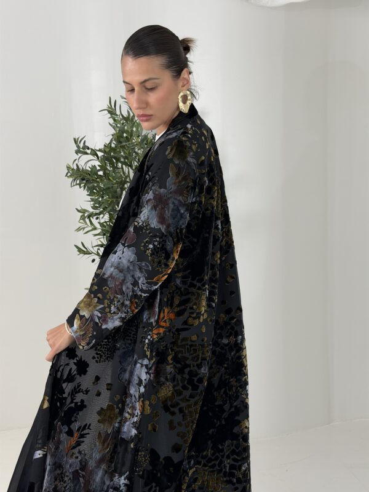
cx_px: 184
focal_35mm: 48
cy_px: 246
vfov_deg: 39.7
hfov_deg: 30.3
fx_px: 682
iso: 64
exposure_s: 1/447
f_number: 1.78
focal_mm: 6.76
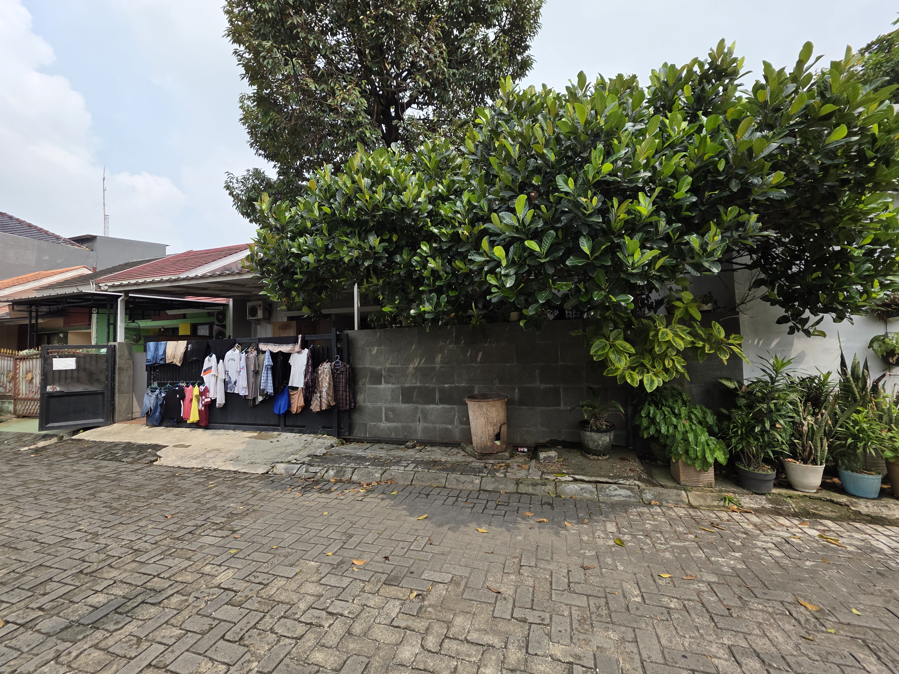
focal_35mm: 13
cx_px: 450
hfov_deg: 106.2
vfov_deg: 89.9
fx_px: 338
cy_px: 337
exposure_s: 1/1176
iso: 40
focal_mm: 2.2
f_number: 1.9
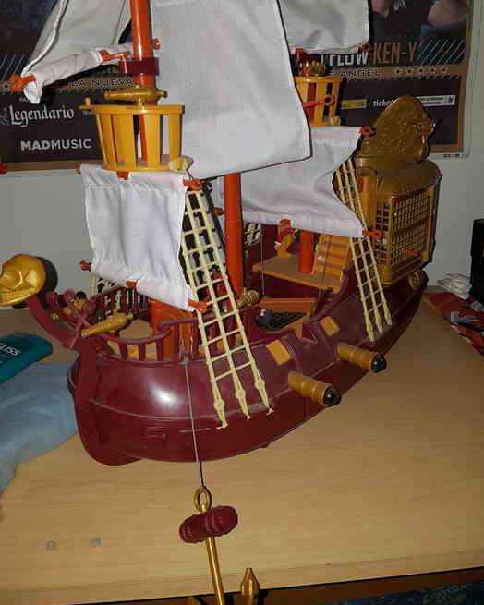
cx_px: 240
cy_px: 258
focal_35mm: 31
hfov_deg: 47.1
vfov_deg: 56.9
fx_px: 555
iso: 50
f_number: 1.7
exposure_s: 1/53
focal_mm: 4.2
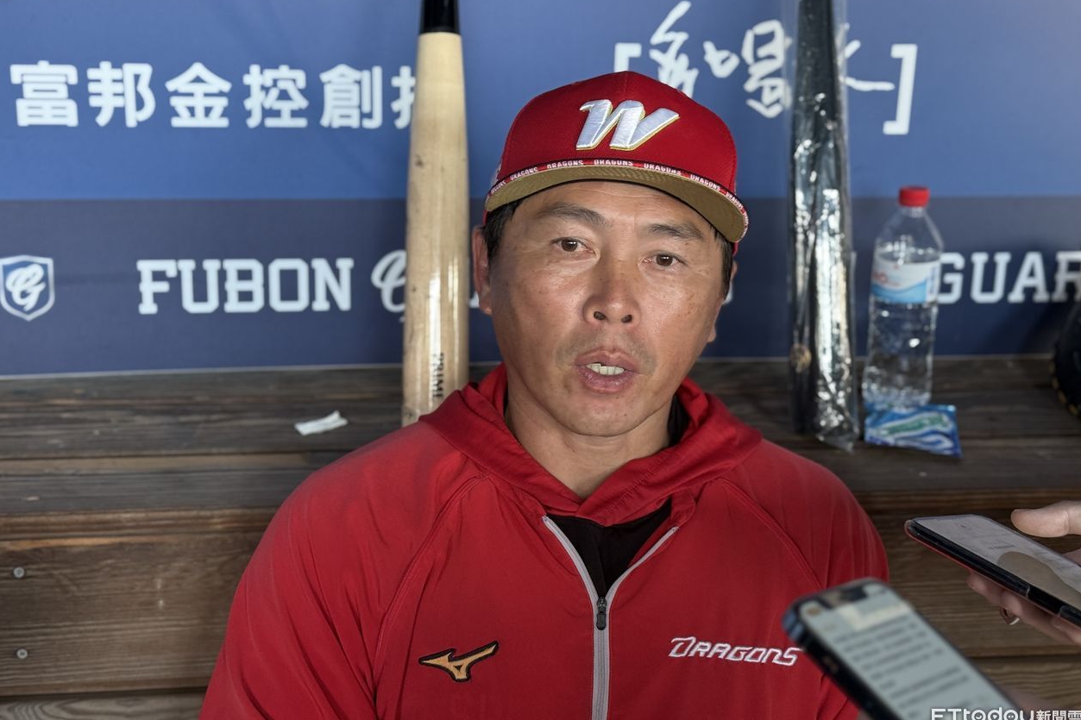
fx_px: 1531
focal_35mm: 51
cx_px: 537
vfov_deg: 26.5
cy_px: 320
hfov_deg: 38.9
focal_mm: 6.76
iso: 160
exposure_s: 1/60
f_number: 1.78
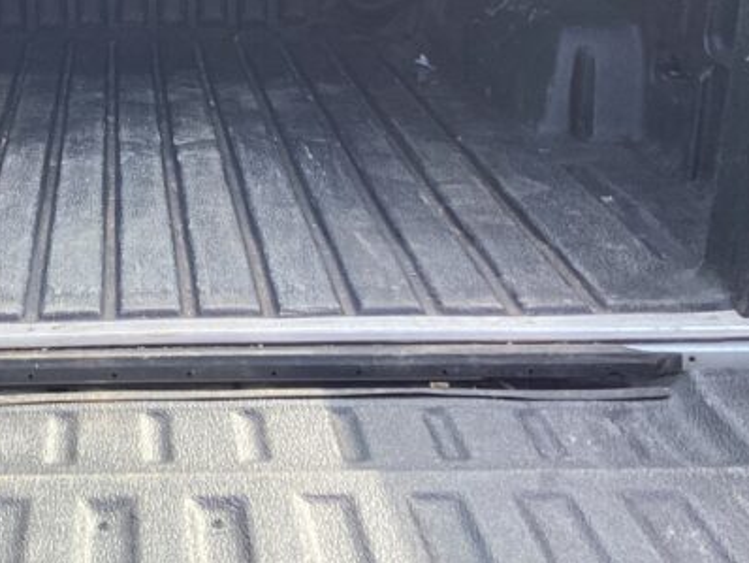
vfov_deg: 23.0
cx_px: 96
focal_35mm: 62
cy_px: 48
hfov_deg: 30.0
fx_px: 1342
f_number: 2.4
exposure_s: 1/359
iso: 25
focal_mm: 3.3
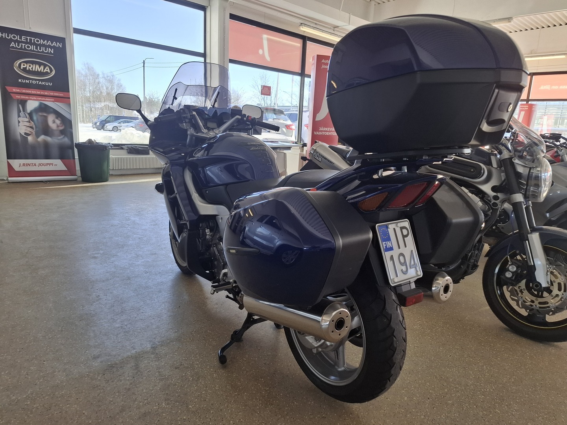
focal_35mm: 23
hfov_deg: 73.9
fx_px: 377
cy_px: 212
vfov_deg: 58.9
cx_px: 284
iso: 50
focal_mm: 5.54
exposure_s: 1/100
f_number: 1.8
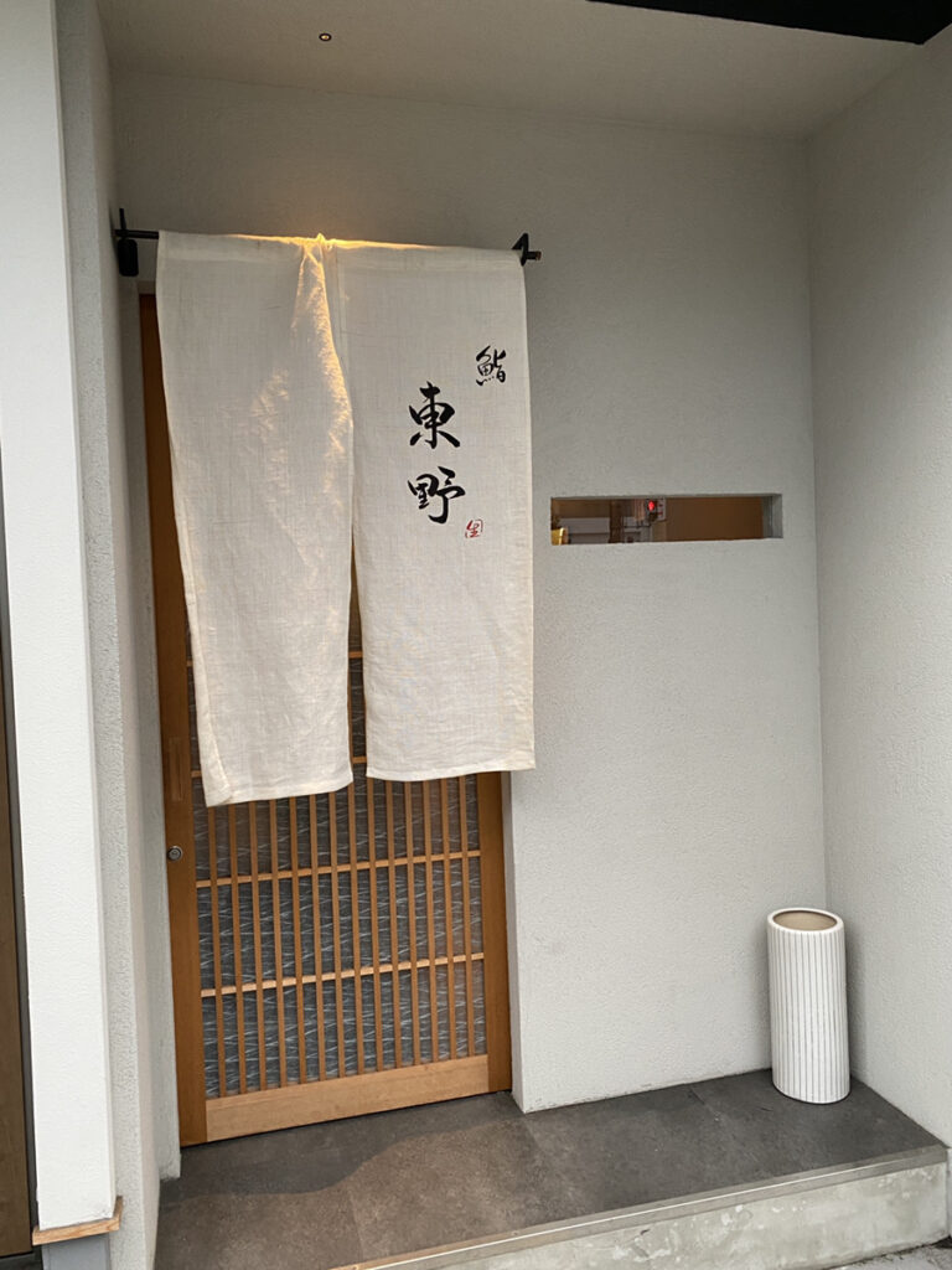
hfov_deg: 53.1
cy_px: 635
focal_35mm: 26
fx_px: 953
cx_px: 476
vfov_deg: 67.3
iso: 125
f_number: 1.8
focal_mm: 4.25
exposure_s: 1/79
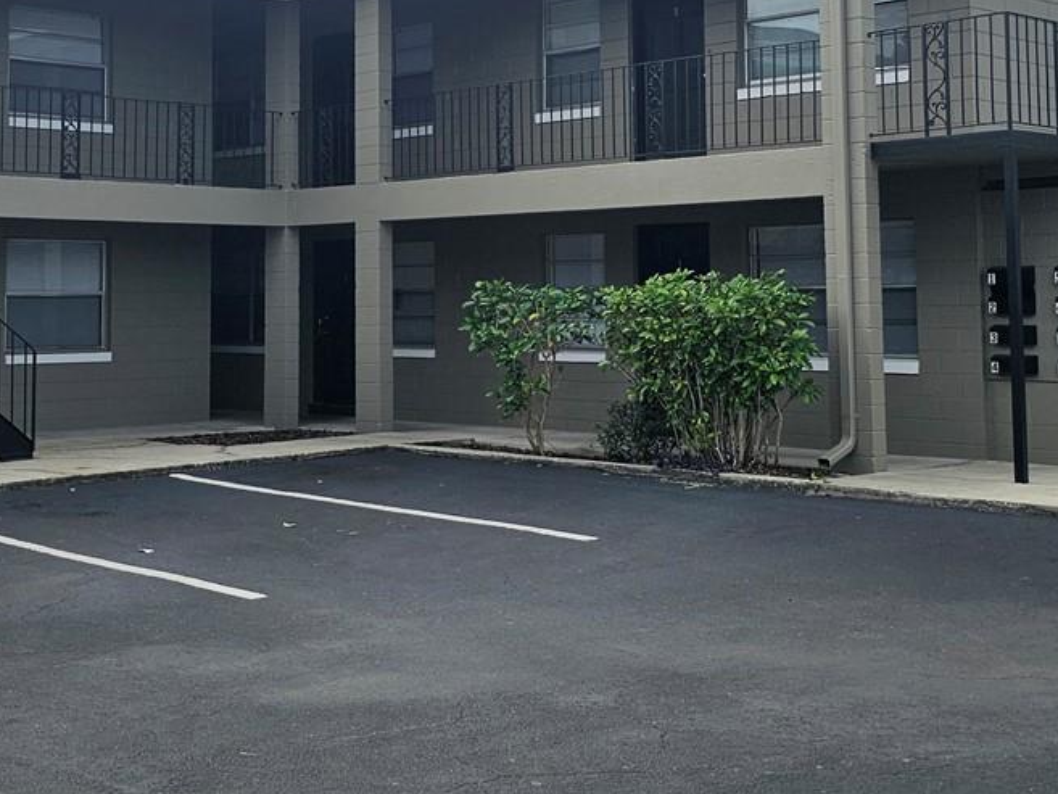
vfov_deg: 25.7
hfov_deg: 34.2
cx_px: 427
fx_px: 1712
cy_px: 177
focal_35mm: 56
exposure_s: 1/818
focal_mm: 6.3
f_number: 1.7
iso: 10
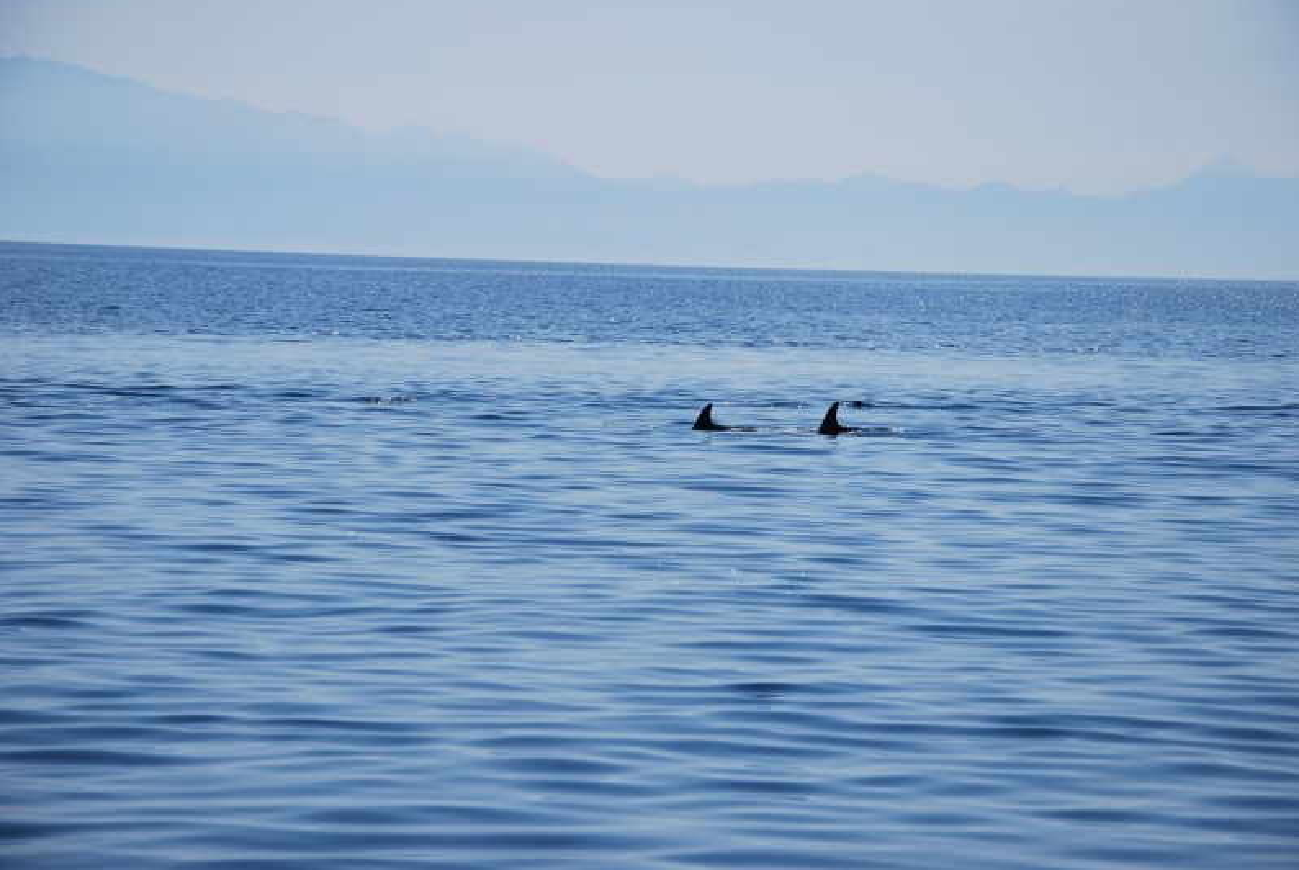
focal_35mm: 136
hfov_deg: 15.1
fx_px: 4915
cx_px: 653
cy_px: 433
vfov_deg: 10.1
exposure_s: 1/800
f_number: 7.1
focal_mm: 90
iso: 100
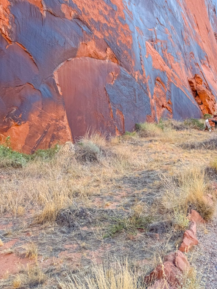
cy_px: 71
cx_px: 156
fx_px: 309
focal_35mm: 37
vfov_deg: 48.2
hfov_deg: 37.9
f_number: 1.8
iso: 80
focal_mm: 6.76
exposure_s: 1/500
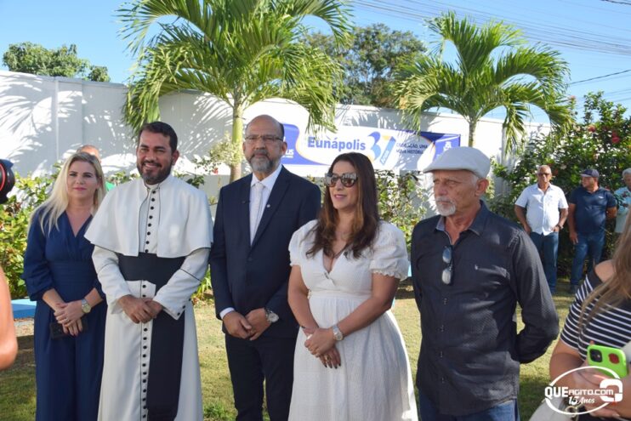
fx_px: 657
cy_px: 210
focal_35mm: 38
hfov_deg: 51.3
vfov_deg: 35.5
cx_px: 316
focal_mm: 25
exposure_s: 1/200
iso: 100
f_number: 7.1
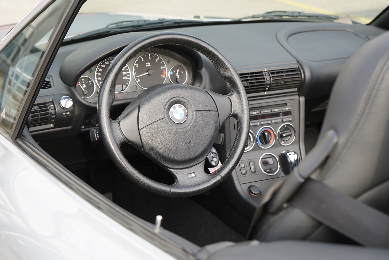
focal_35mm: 70
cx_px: 194
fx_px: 756
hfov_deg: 28.8
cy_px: 130
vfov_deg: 19.5
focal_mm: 70
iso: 125
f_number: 5.6
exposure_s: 1/80
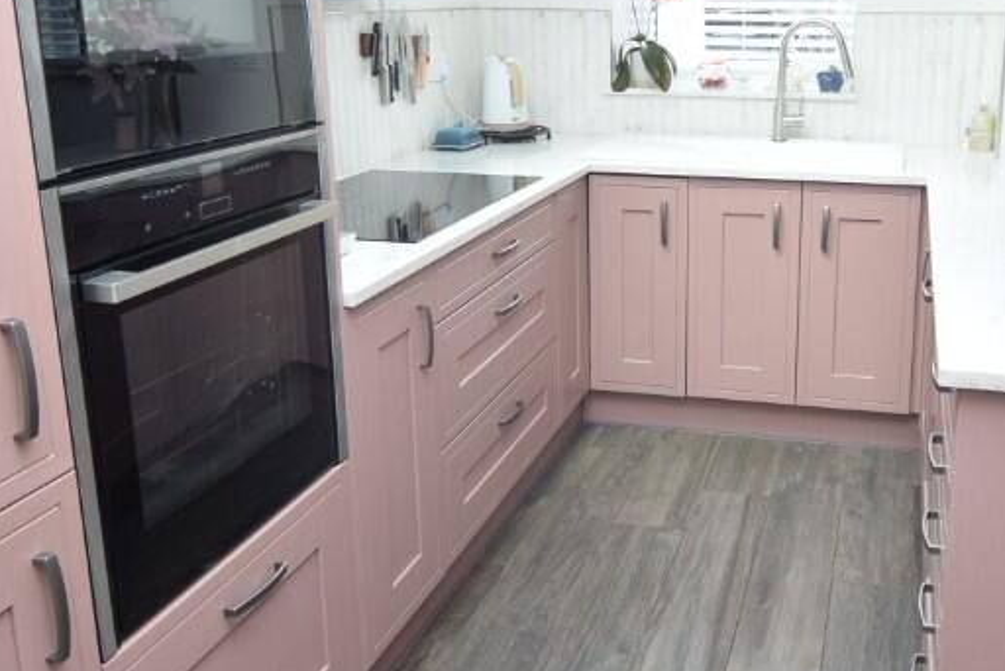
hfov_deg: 52.1
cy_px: 233
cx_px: 673
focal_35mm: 36
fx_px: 1006
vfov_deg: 36.6
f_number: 4.5
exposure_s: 1/80
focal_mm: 12
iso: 400
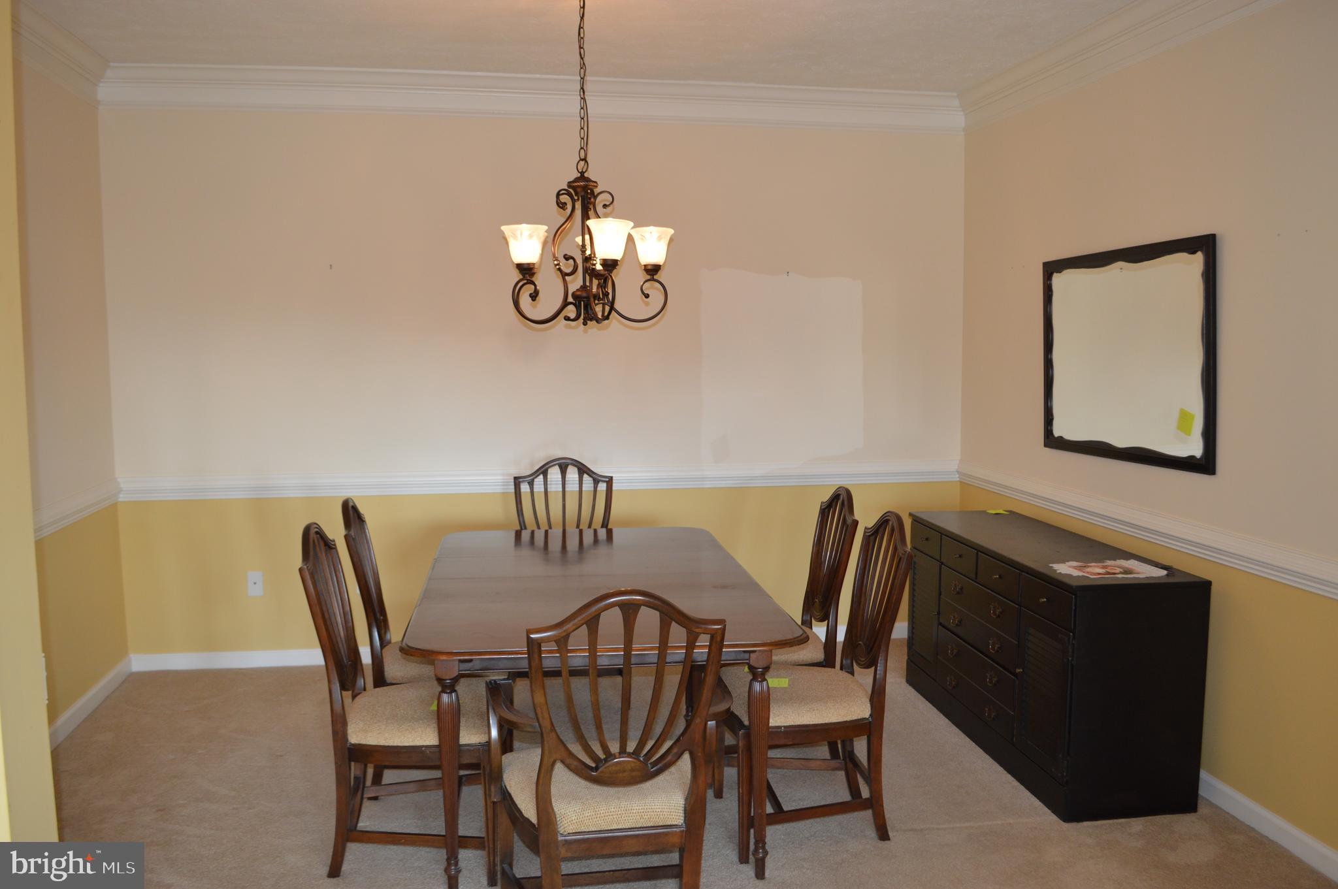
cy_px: 444
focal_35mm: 30
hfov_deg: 62.0
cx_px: 669
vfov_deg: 43.5
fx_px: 1114
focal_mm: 20
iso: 400
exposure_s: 1/60
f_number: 4
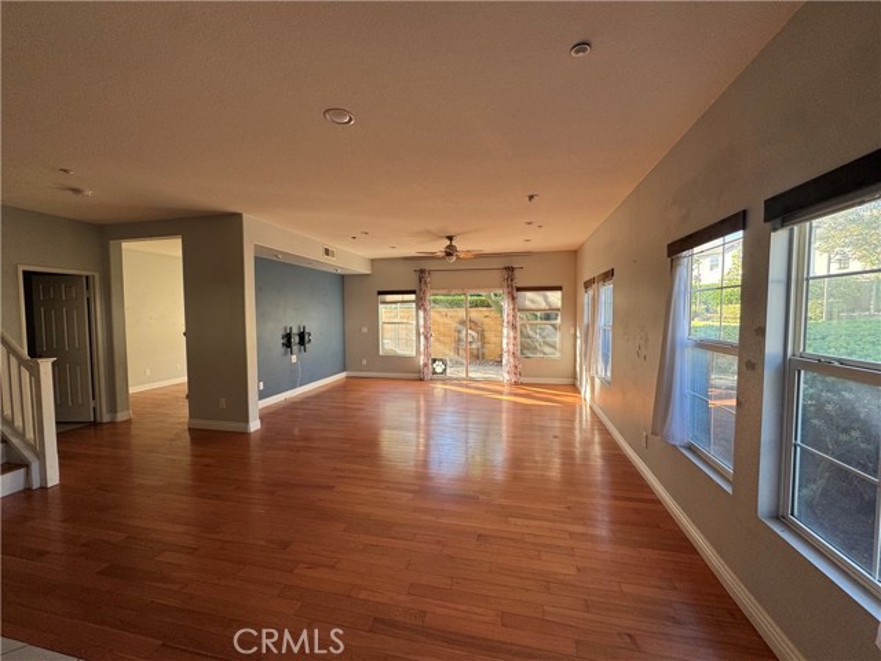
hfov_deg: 102.1
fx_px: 356
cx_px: 440
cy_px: 330
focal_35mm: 14
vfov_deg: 85.7
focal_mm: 2.22
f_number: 2.2
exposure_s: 1/99
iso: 80
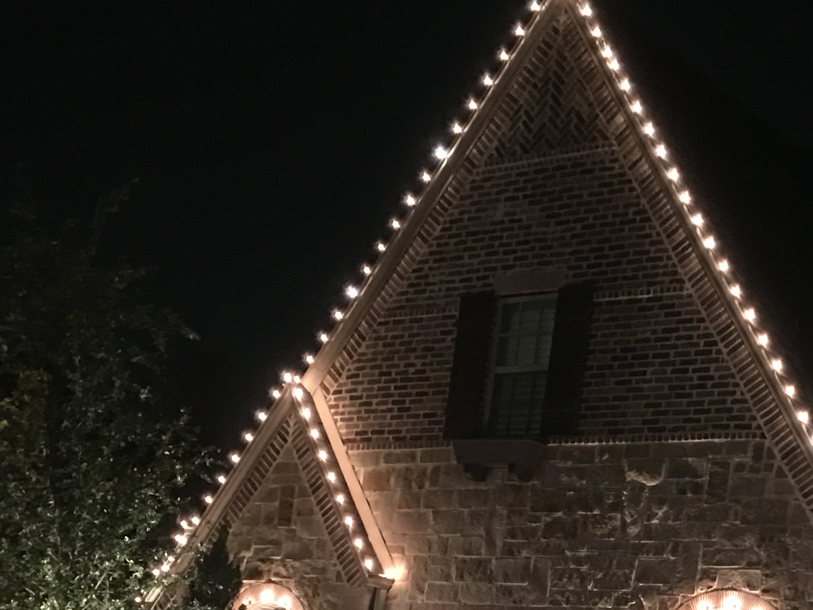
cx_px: 608
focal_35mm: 77
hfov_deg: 25.1
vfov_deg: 18.0
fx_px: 1808
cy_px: 762
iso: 100
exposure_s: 1/4
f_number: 2.2
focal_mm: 4.15
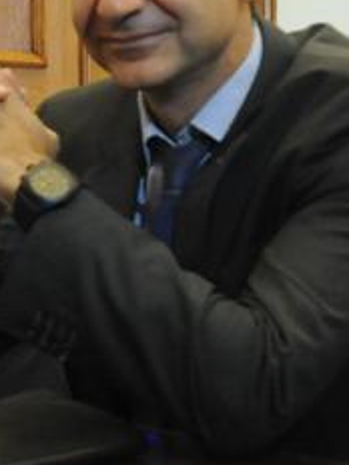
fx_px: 2164
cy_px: 304
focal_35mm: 161
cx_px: 56
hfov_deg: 9.2
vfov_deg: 12.3
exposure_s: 1/250
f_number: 8
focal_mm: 38
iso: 4000
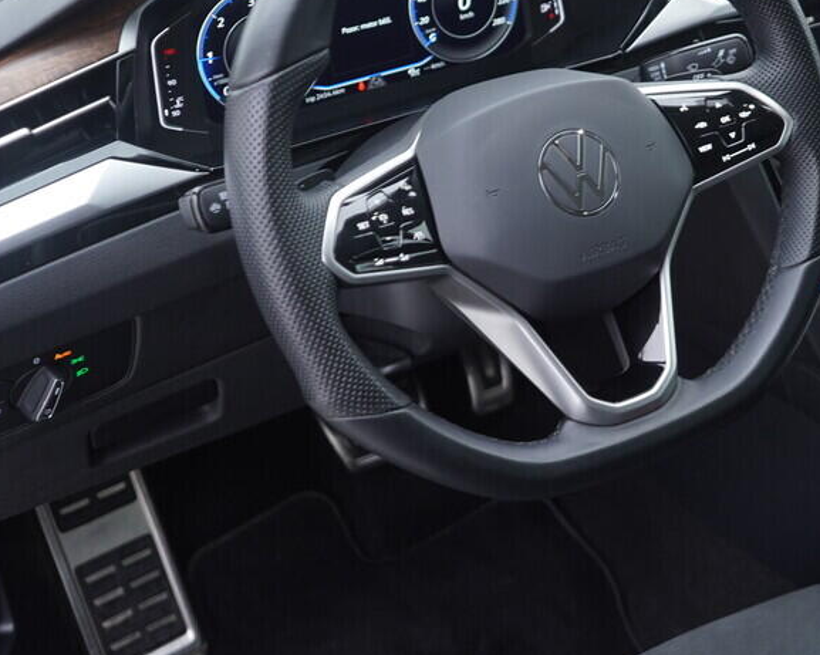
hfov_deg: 30.8
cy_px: 306
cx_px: 645
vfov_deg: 25.4
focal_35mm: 60
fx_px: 1455
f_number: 2.8
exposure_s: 1/40
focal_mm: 24
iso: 250
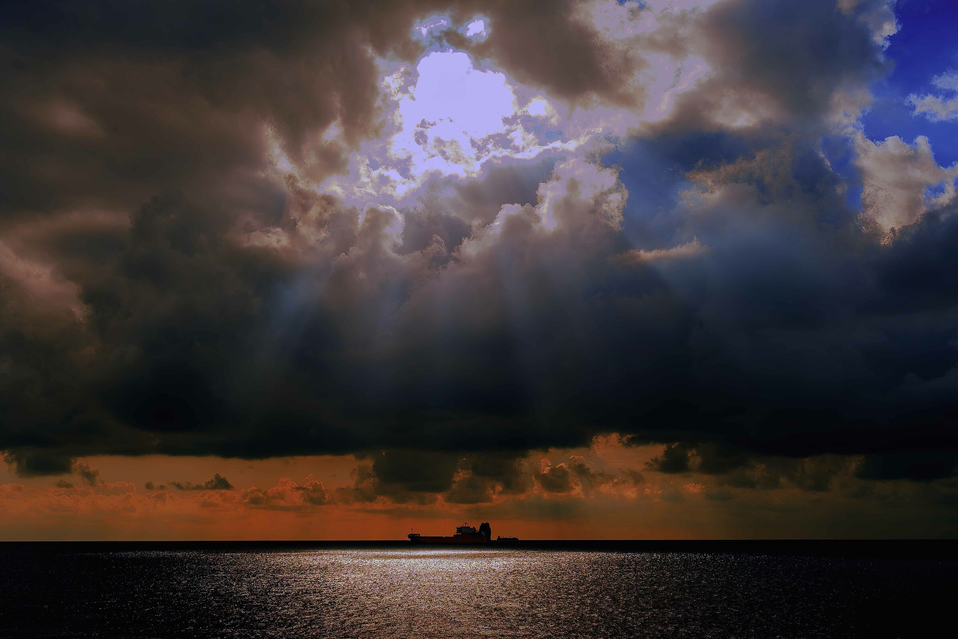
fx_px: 931
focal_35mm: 35
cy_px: 320
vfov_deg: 37.9
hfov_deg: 54.4
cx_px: 479
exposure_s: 1/1500
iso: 160
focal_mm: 23
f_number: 5.6
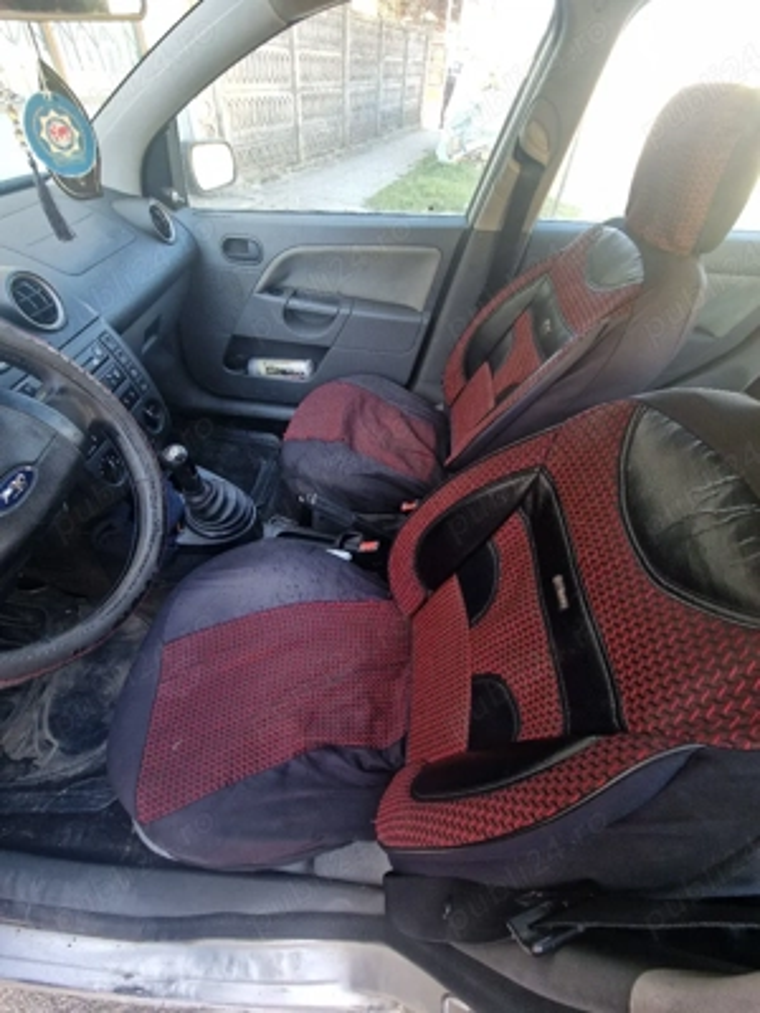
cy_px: 506
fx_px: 381
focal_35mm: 13
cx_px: 380
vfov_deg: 106.2
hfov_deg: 89.9
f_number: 2.2
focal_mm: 2.2
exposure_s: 1/50
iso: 80
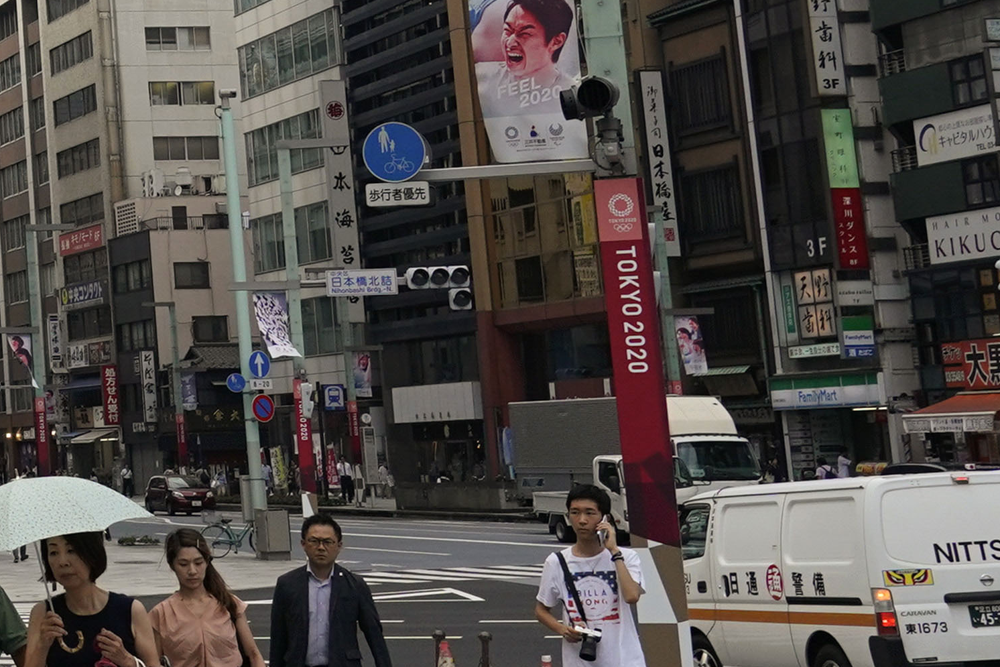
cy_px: -64
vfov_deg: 14.2
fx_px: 2611
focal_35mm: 94
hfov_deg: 18.3
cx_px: -662
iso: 800
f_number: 5.6
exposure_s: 1/1600
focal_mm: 24
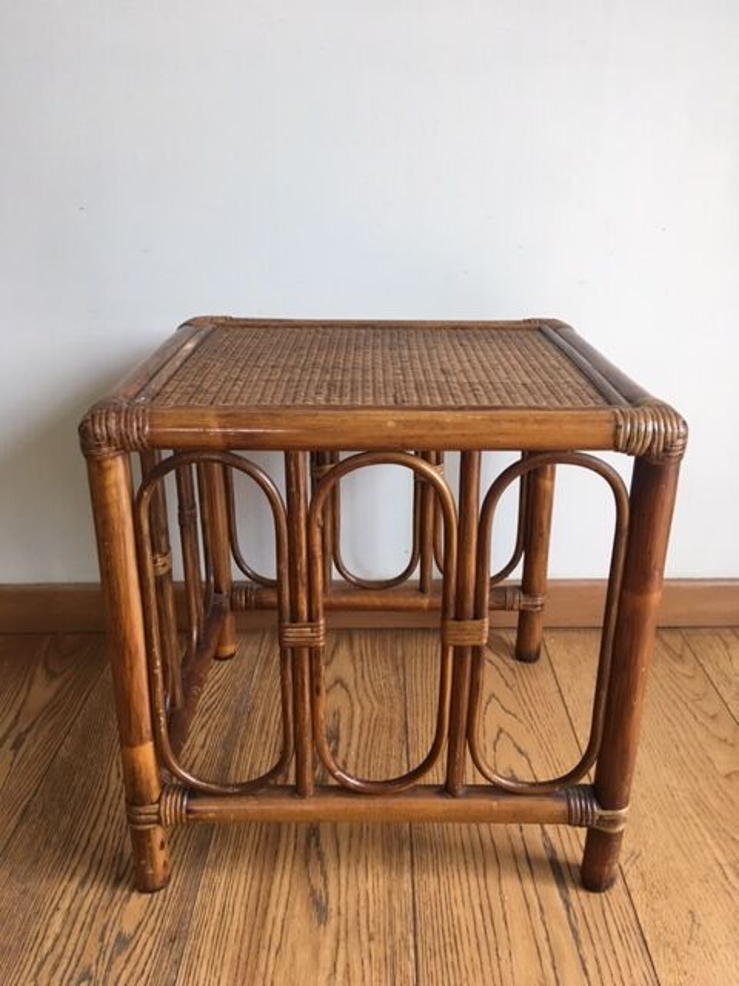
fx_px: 825
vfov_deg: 61.7
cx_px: 370
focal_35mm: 29
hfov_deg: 48.2
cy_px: 493
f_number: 2.2
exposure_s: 1/33
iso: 125
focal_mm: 4.15
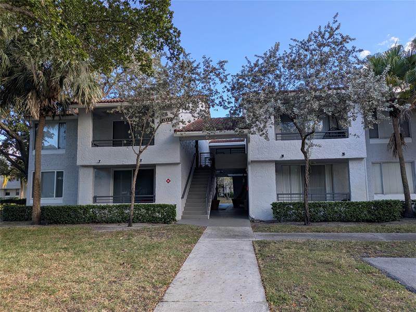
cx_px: 208
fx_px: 301
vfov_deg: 54.9
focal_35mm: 25
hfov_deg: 69.4
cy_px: 156
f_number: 1.89
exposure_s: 1/725
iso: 42
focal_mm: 5.43
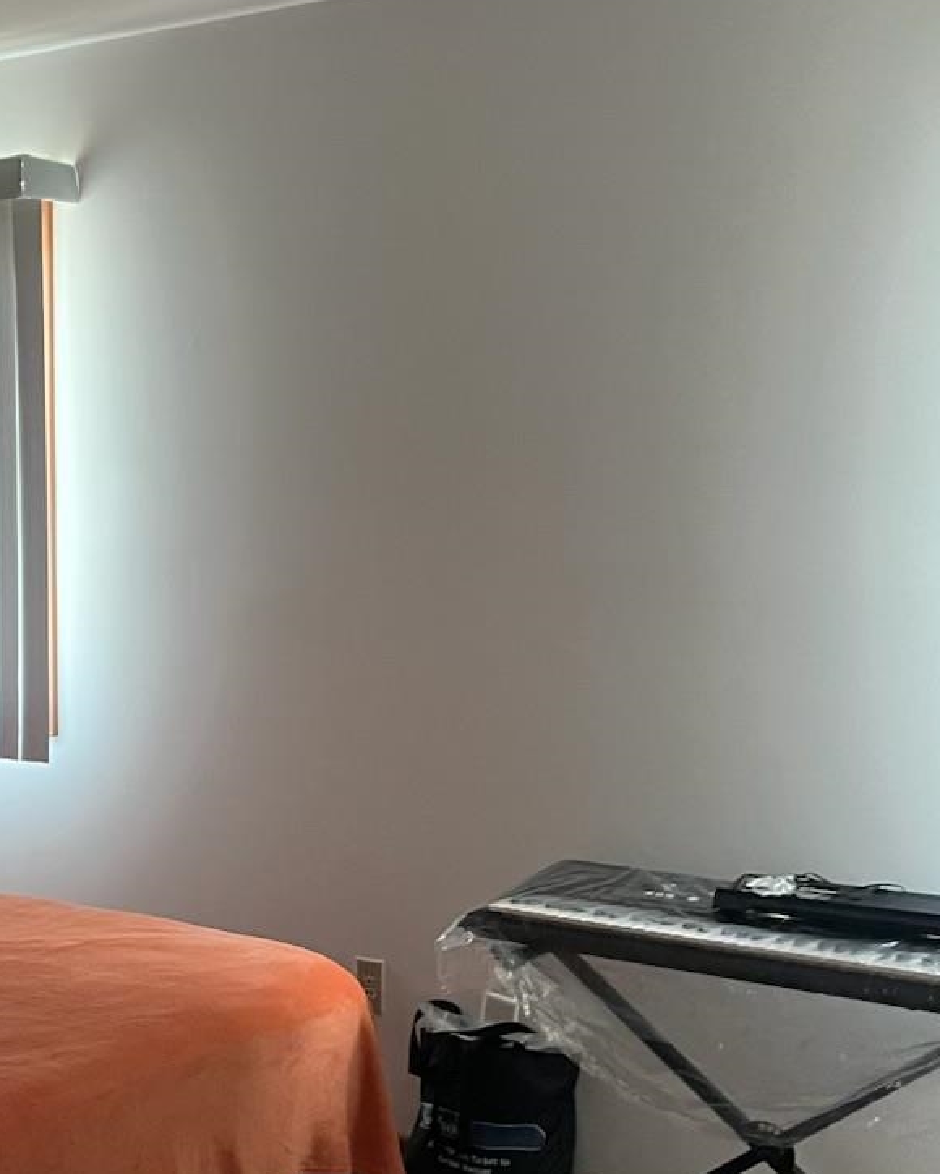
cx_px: 84
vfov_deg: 33.6
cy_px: 640
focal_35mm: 56
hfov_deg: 26.2
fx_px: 1947
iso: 400
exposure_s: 1/60
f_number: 1.6
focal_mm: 5.1
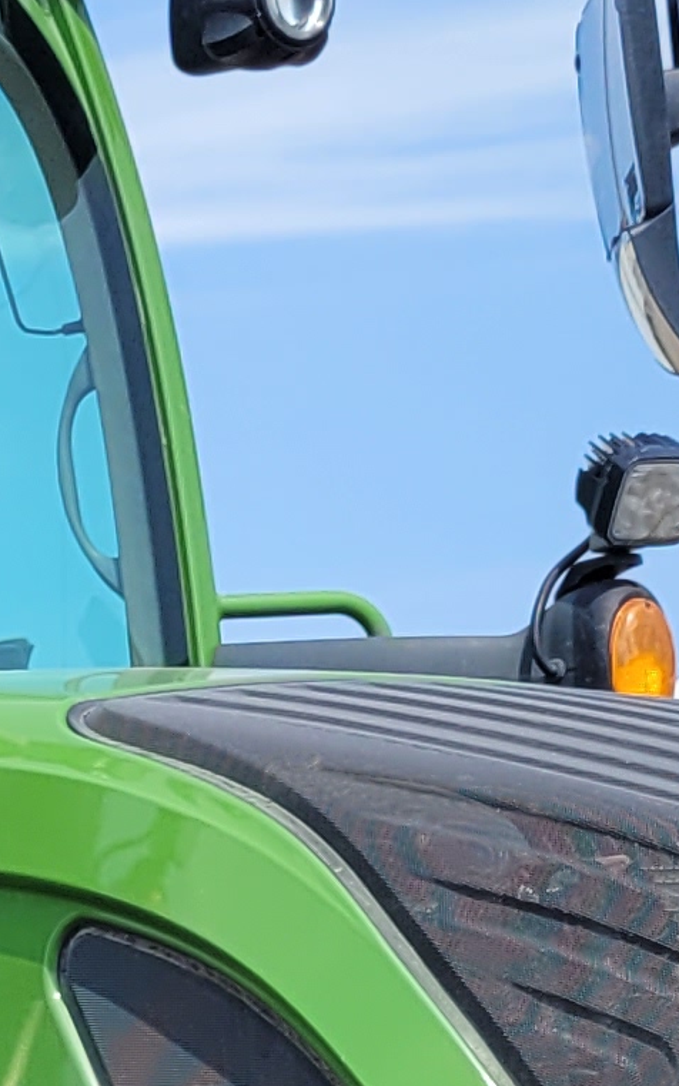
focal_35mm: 146
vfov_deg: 13.6
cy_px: 1538
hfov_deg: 8.8
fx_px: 4320
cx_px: -241
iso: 40
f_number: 1.8
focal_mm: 5.4
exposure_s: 1/1742
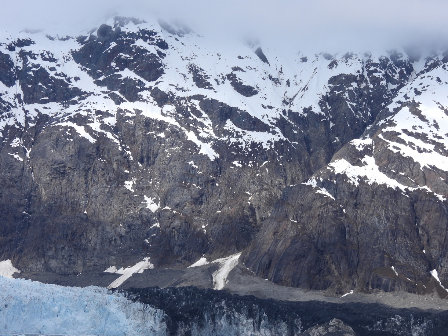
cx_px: 223
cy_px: 169
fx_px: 1696
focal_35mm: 131
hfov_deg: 15.1
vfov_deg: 11.3
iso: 100
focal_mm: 22.3
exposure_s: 1/1600
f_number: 4
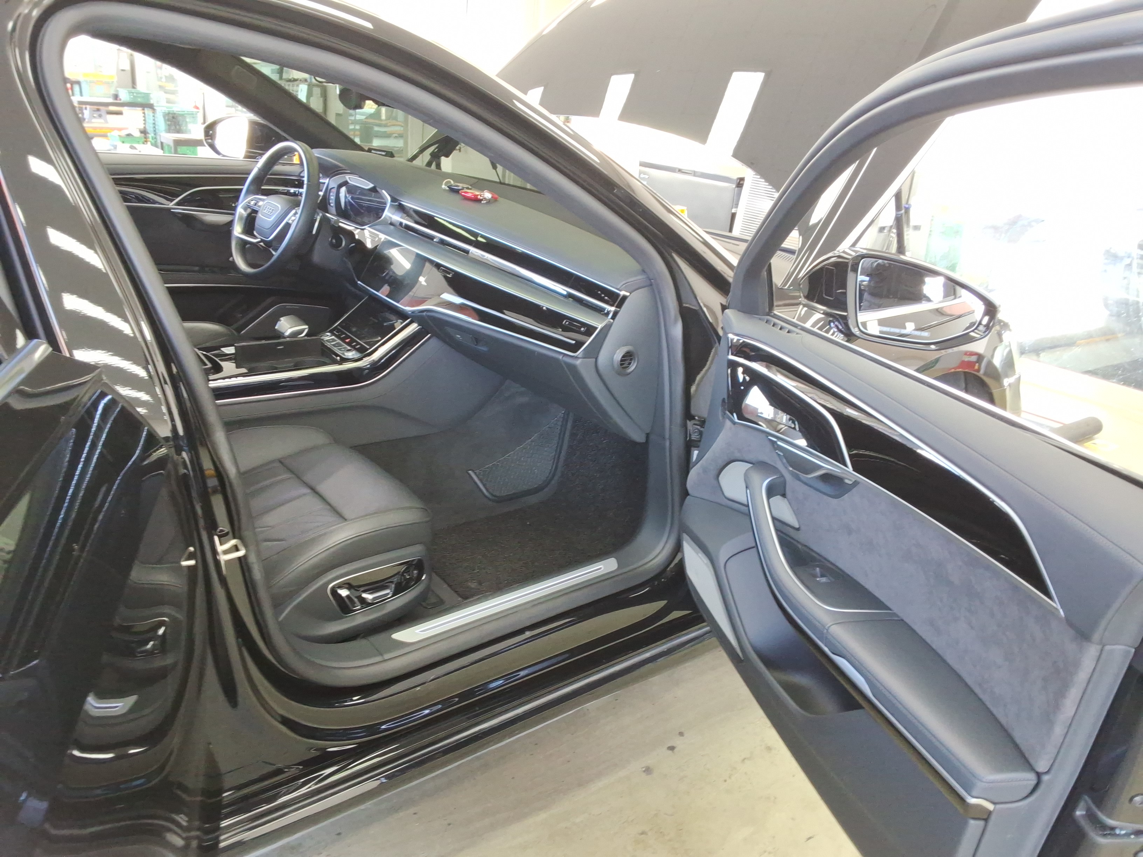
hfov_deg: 63.4
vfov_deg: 49.7
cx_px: 572
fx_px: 925
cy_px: 428
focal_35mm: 28
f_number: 1.9
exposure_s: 1/40
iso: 81
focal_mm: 2.91
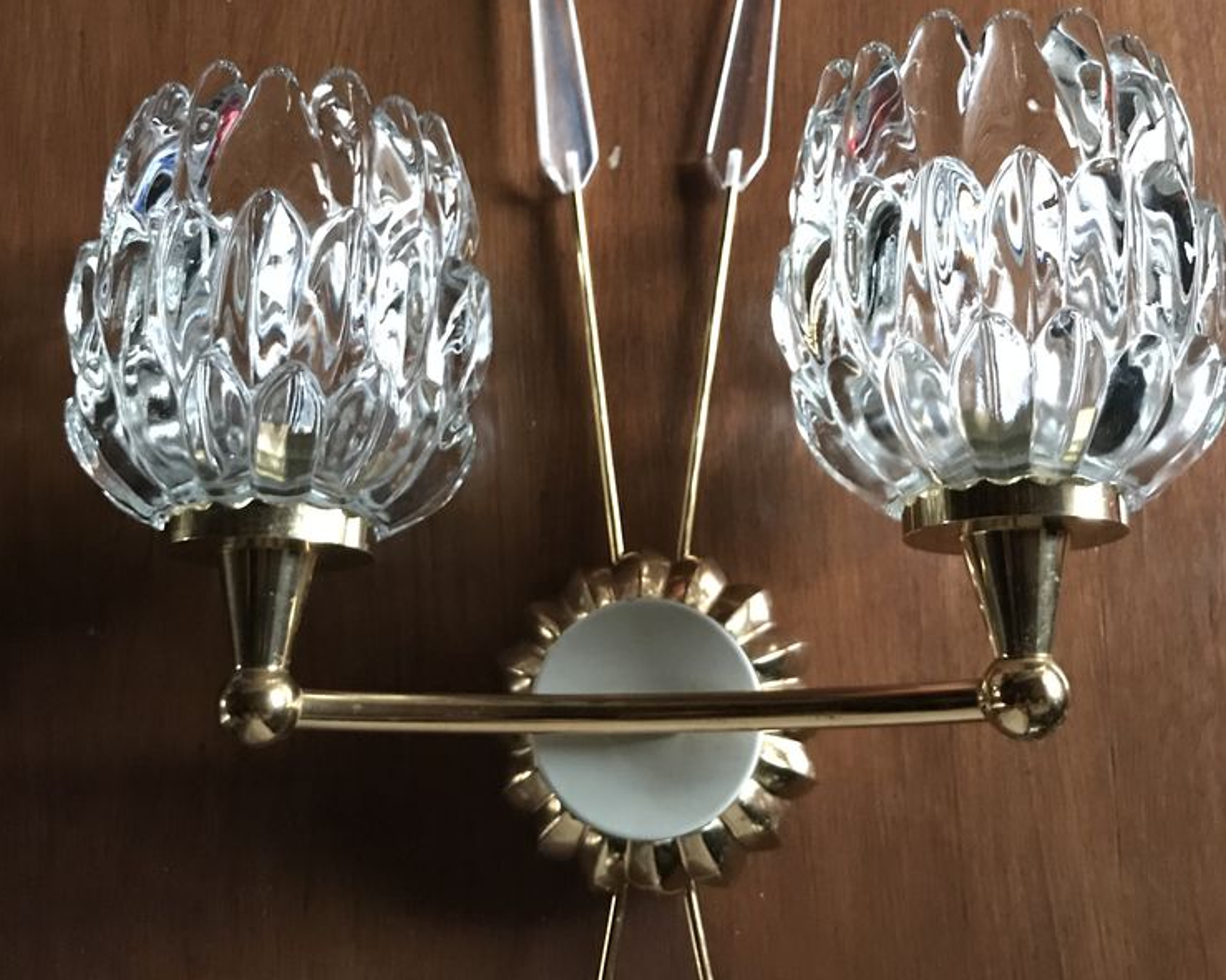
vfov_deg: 40.1
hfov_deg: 49.1
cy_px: 429
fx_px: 1342
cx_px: 615
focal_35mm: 37
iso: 160
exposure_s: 1/4
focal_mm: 3.99
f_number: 1.8
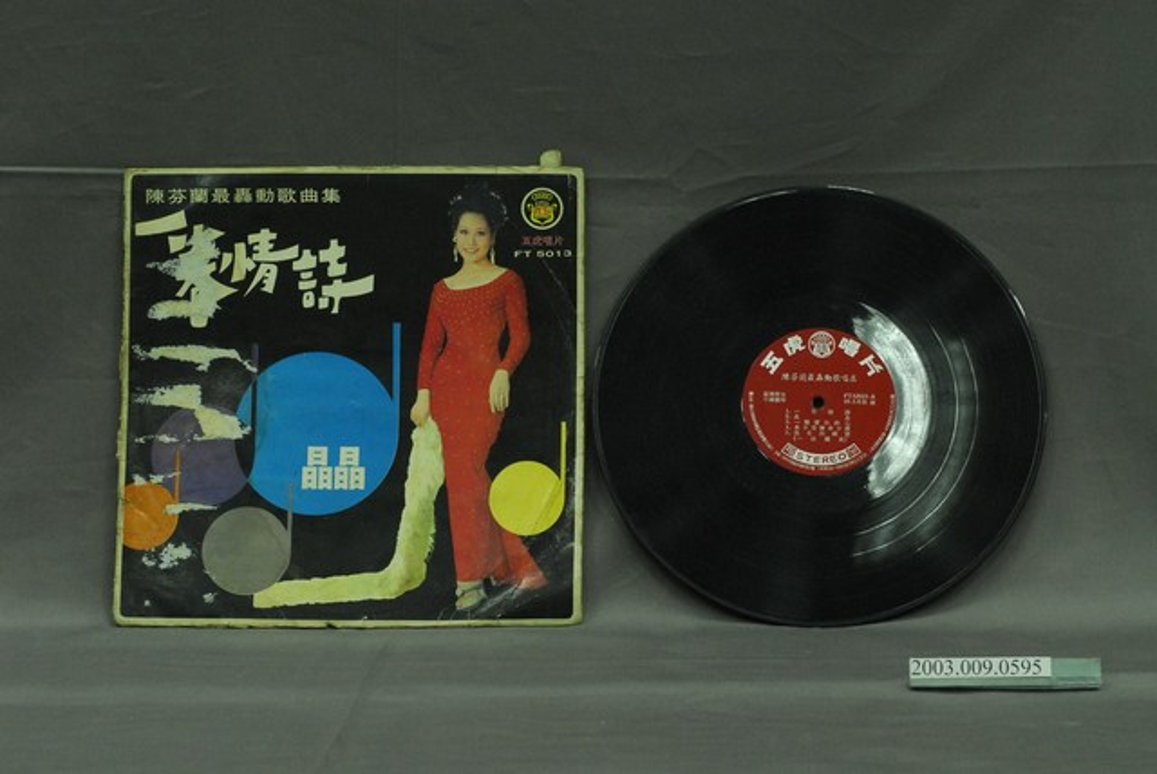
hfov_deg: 22.6
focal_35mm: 90
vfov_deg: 15.2
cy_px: 387
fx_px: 2895
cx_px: 578
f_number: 10
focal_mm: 60
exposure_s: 1/20
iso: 1000
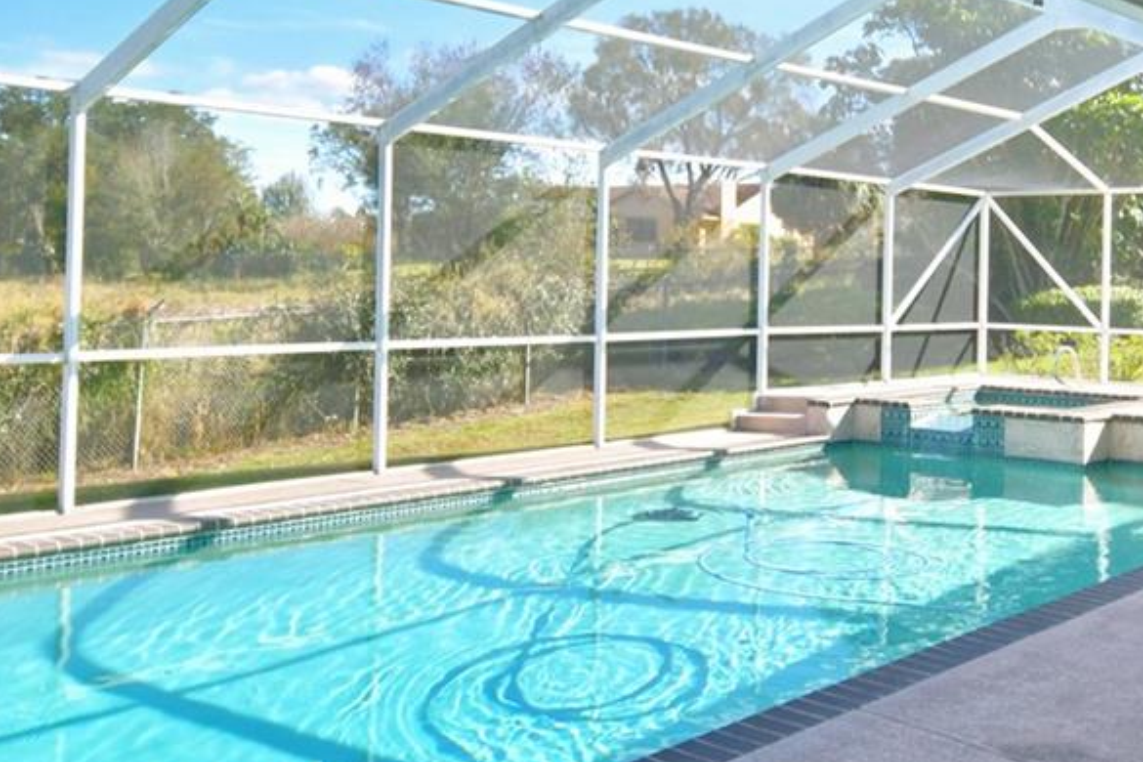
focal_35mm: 41
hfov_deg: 46.3
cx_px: 805
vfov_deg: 32.3
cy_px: 238
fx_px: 1302
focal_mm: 10
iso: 200
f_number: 4.5
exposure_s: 1/320
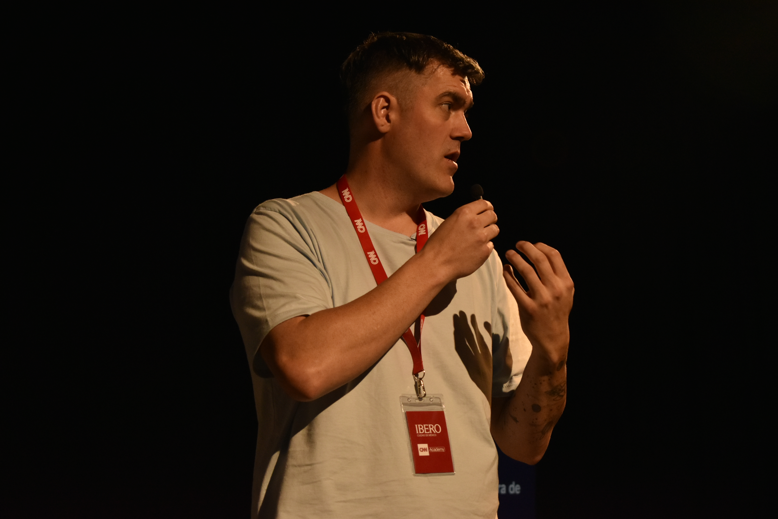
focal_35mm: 78
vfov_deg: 17.5
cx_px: 389
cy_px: 260
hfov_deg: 26.0
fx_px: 1686
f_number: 5.6
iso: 1250
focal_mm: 52
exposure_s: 1/160
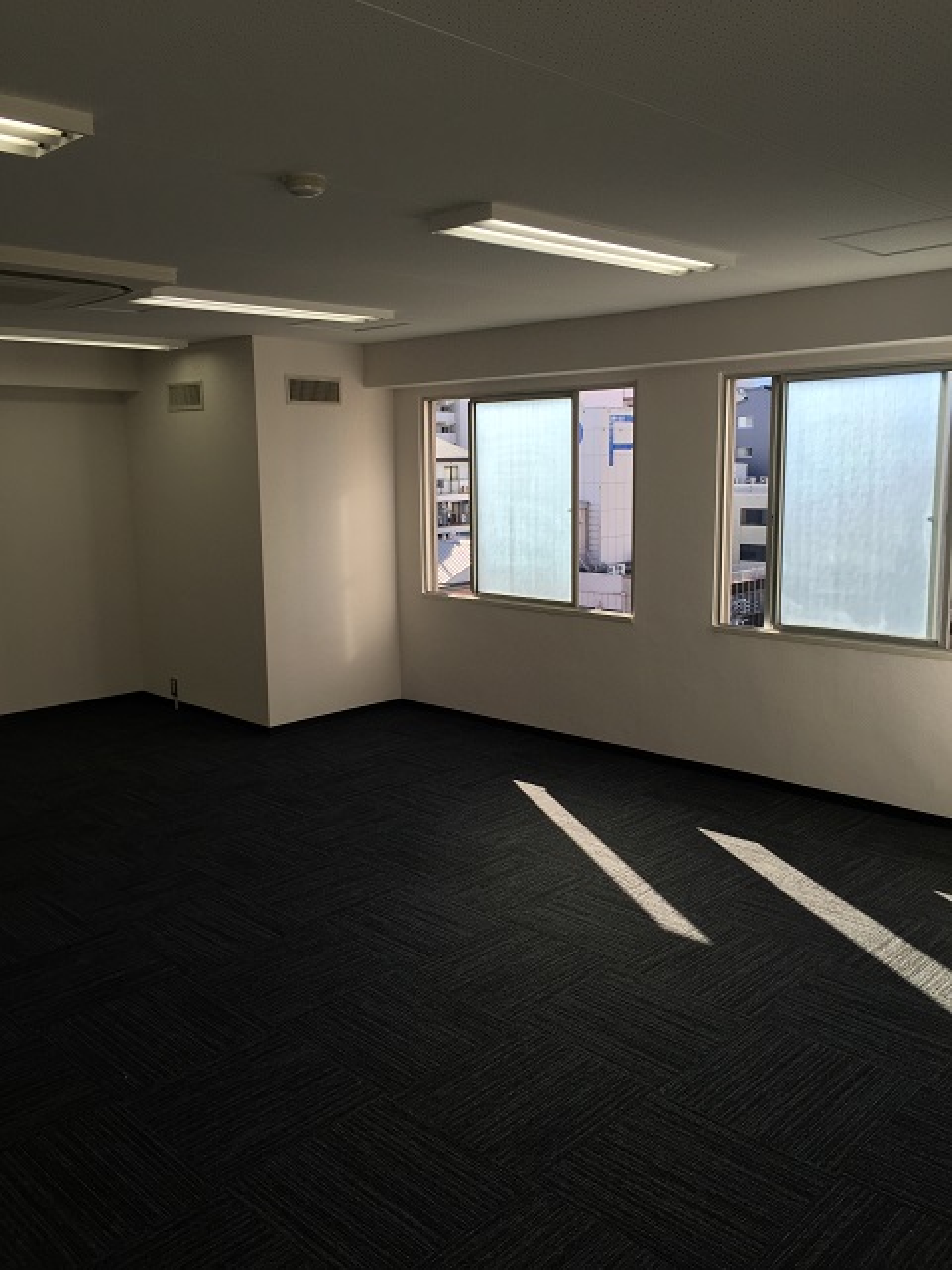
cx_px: 476
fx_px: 1063
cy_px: 635
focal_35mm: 29
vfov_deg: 61.7
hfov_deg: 48.2
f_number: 2.2
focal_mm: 4.15
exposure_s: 1/449
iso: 32
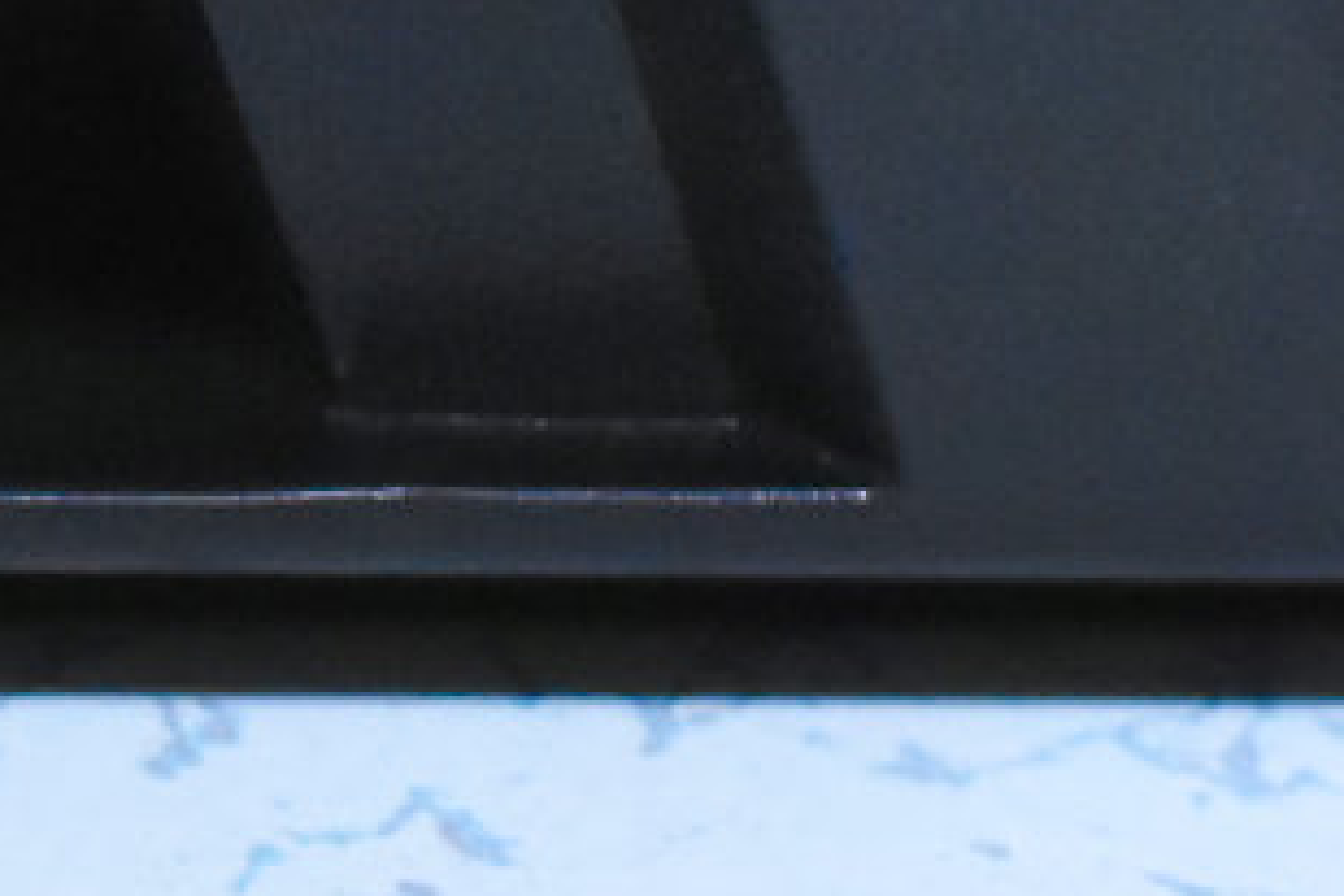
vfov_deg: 3.2
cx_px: 2579
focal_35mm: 433
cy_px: -231
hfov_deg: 4.7
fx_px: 16150
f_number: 5.6
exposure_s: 1/60
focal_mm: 55
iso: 4000
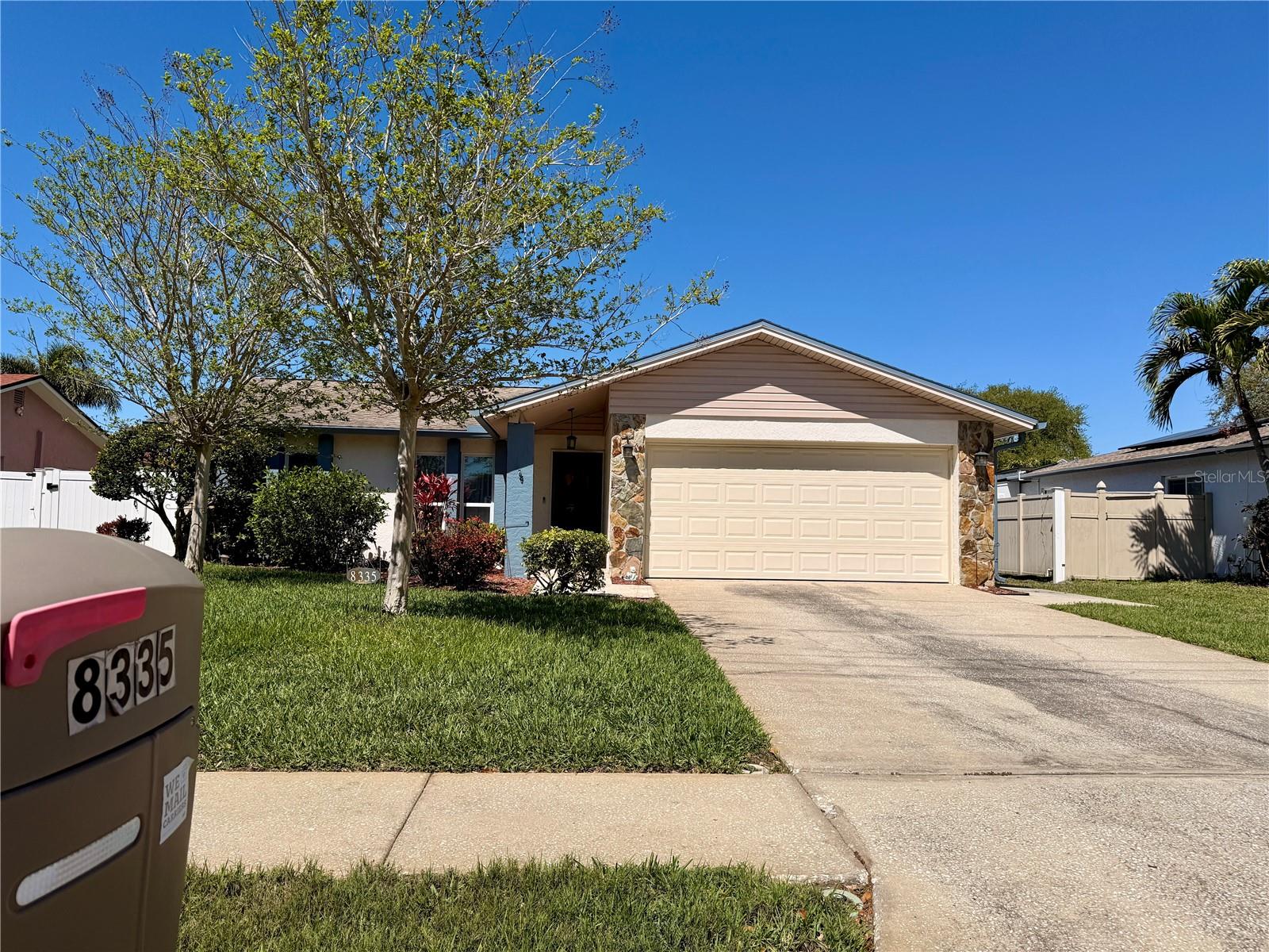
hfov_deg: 71.6
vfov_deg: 56.8
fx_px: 880
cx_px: 634
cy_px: 476
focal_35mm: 24
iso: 80
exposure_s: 1/8130
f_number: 1.78
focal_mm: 6.76
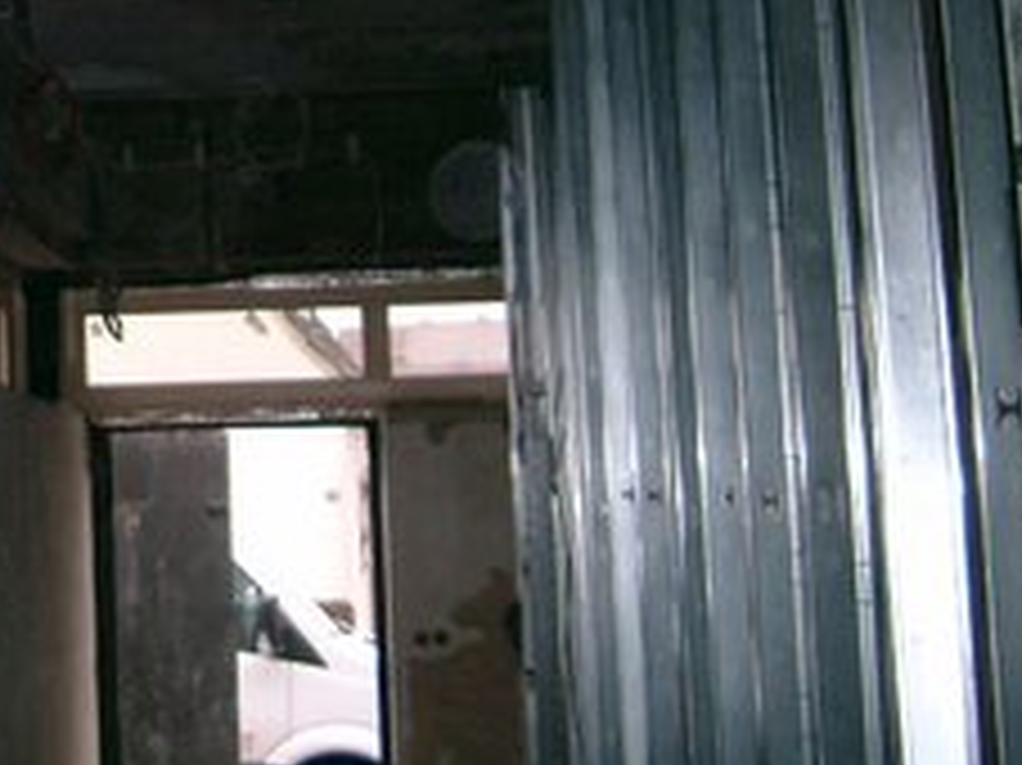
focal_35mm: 98
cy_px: -40
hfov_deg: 18.9
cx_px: -225
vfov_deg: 14.8
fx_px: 2892
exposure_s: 1/60
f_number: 2.6
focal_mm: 7.6
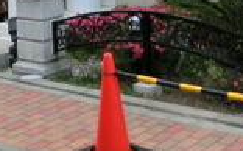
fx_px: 648
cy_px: -106
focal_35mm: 98
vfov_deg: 12.4
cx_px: 59
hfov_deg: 21.1
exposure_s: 1/320
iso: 80
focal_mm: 4.24
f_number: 3
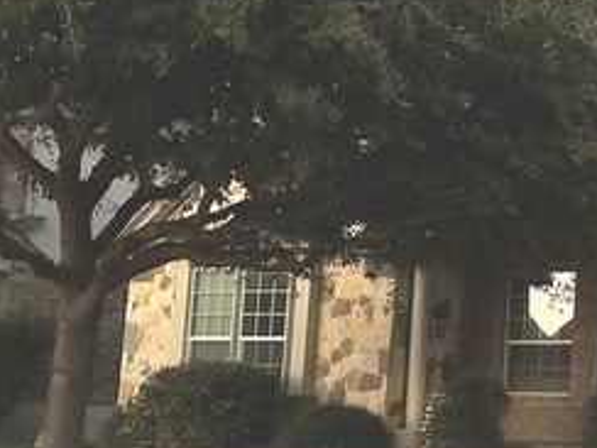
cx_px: 661
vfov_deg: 23.2
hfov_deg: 27.9
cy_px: 279
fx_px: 1087
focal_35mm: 63
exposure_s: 1/30
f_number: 1.78
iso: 1000
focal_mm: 6.86
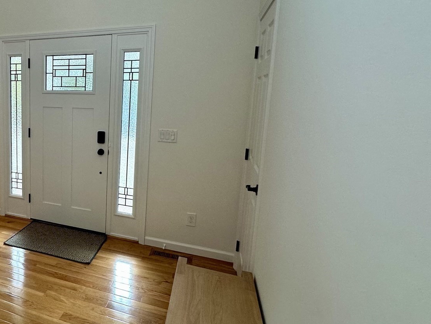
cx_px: 61
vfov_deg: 52.9
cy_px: 138
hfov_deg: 59.5
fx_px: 324
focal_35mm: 26
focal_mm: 2.22
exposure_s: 1/120
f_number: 2.2
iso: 125
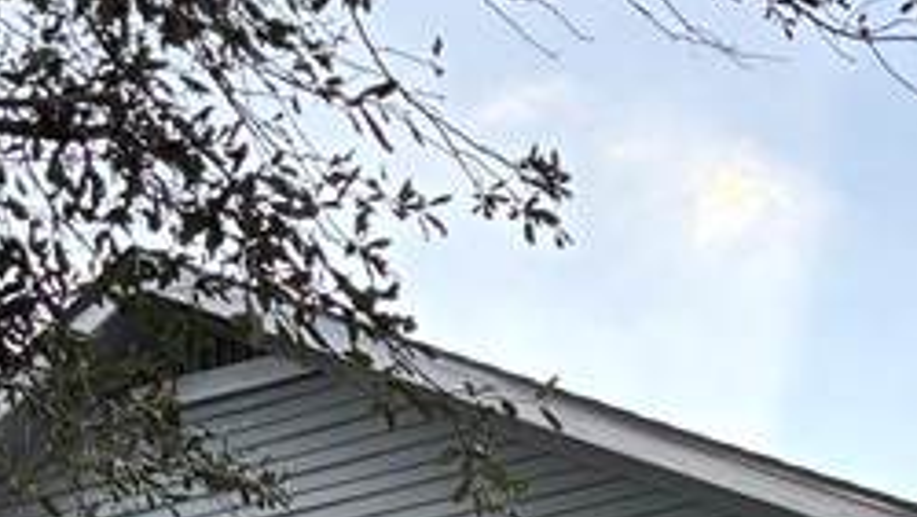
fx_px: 2822
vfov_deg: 9.5
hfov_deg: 18.4
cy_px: 1159
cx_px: 506
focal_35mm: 116
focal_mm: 5.96
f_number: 1.6
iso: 50
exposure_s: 1/163
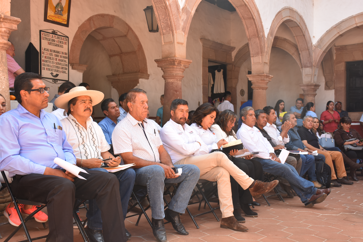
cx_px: 182
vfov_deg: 29.9
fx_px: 454
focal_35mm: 45
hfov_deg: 43.6
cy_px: 121
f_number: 8
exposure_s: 1/60
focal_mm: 30
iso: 320
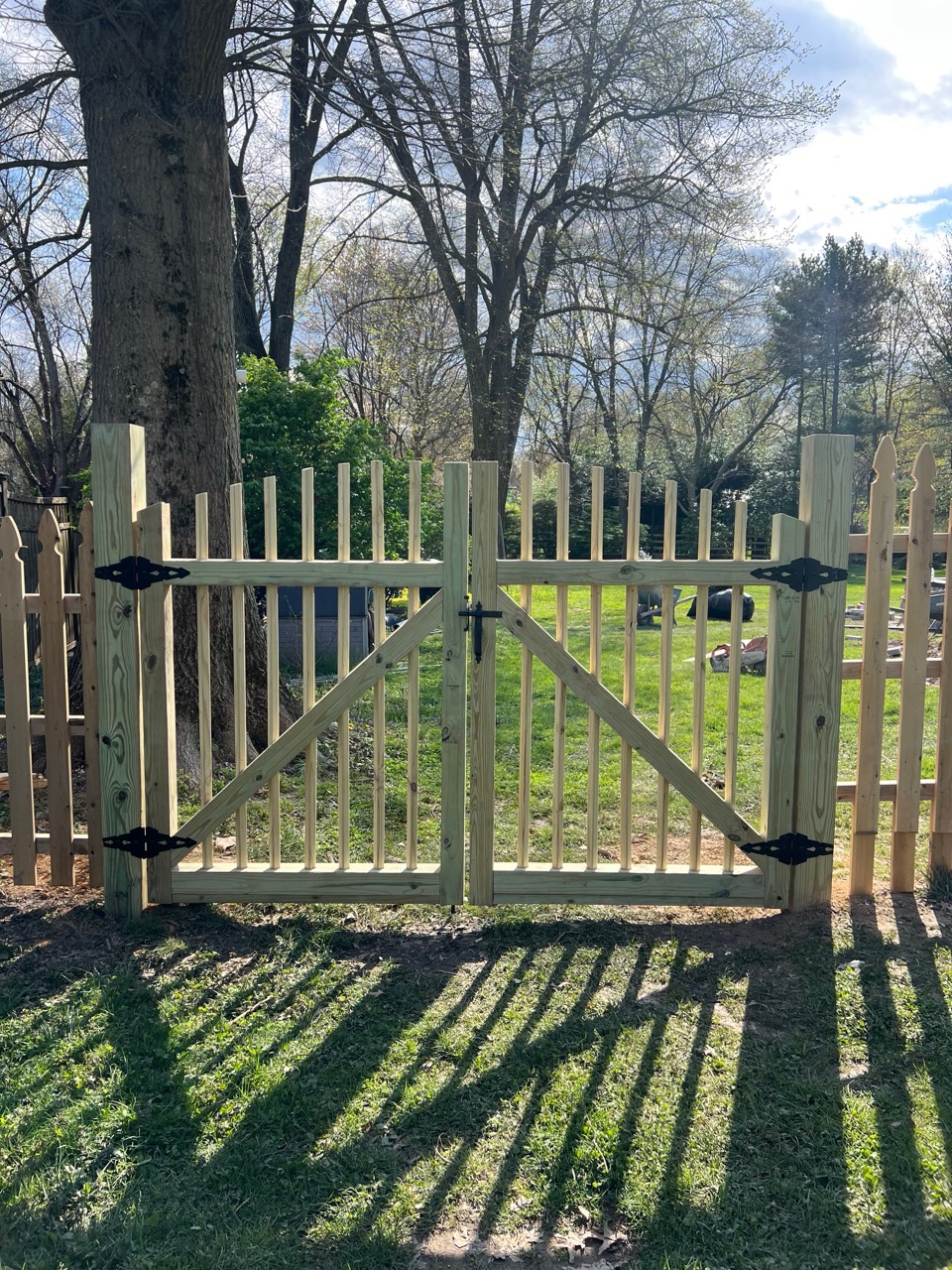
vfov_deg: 67.3
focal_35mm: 26
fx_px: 953
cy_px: 635
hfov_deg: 53.1
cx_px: 476
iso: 50
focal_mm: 5.7
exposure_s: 1/1698
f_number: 1.5
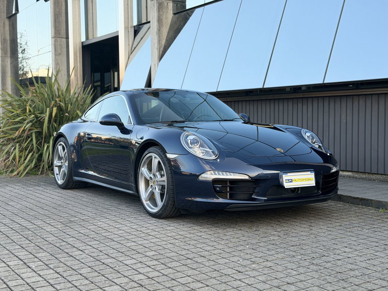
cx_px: 194
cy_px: 146
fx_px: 538
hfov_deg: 39.7
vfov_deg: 30.3
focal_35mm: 48
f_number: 1.78
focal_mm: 6.76
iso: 80
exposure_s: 1/503
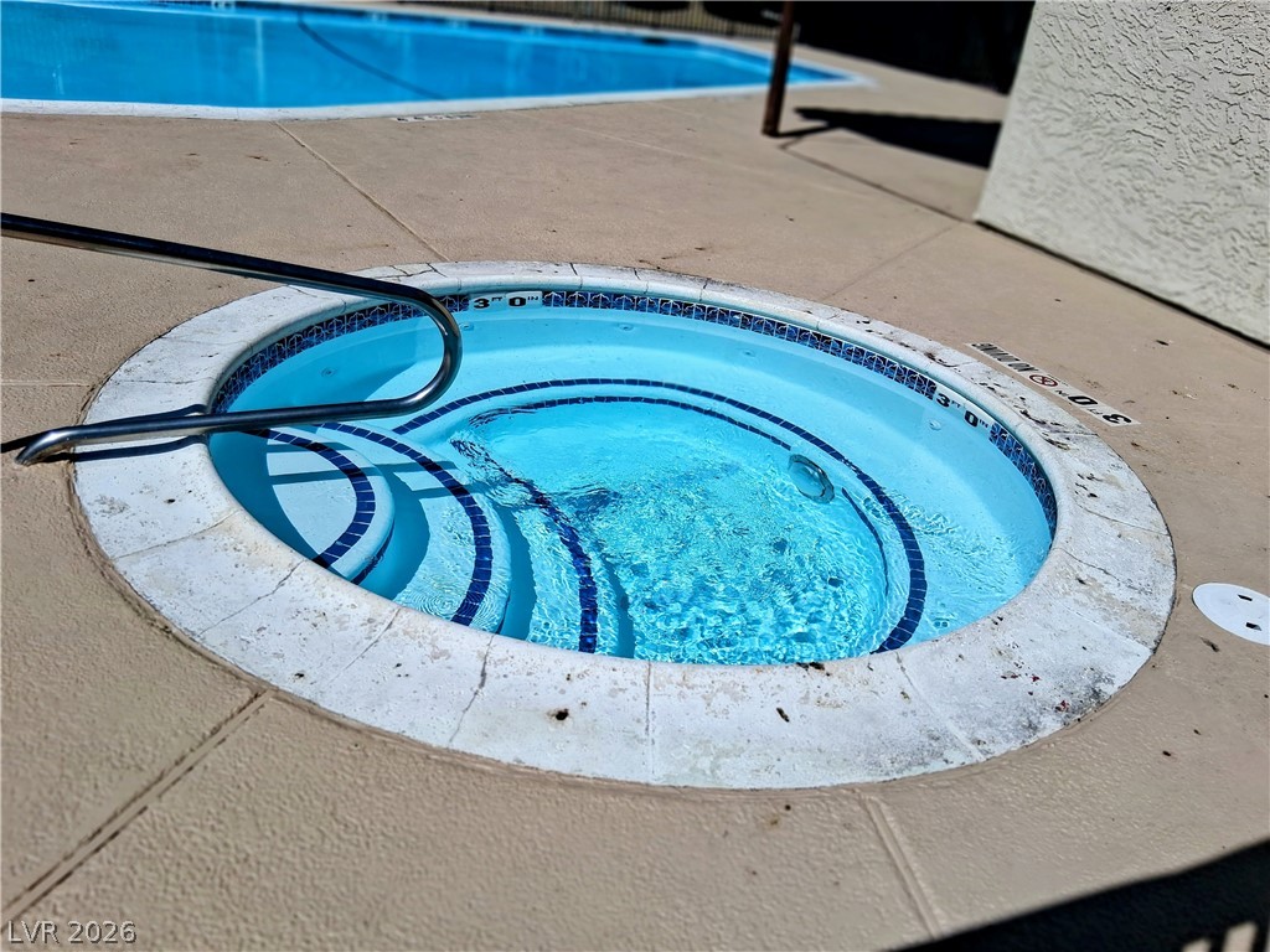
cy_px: 476
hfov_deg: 67.3
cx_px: 635
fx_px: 954
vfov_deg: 53.1
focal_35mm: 26
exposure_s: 1/1938
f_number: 1.8
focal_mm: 3.98
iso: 25
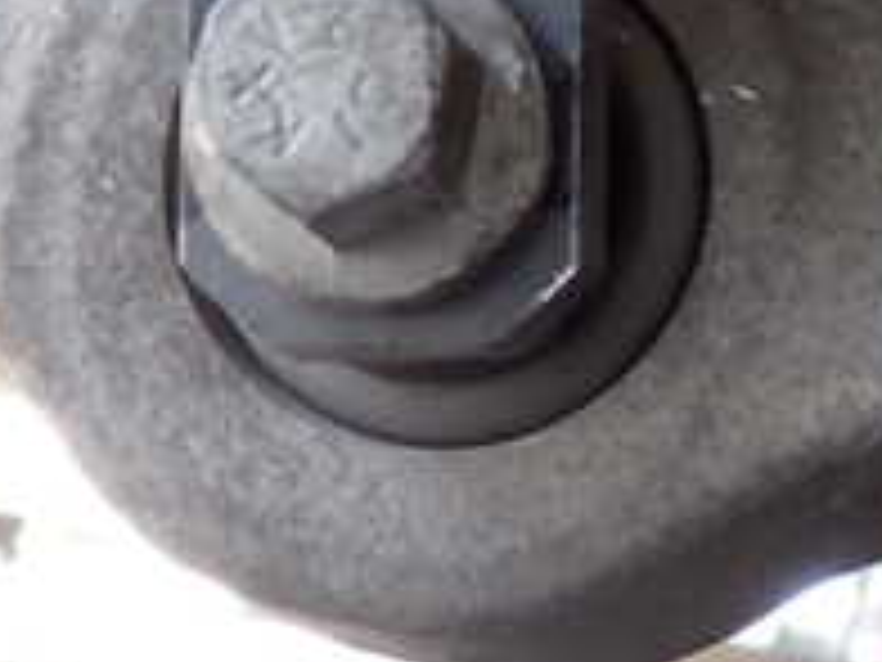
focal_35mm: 92
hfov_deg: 19.6
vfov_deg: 15.7
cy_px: 703
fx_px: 2344
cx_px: 1143
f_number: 2.3
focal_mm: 5.4
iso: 200
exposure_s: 1/40
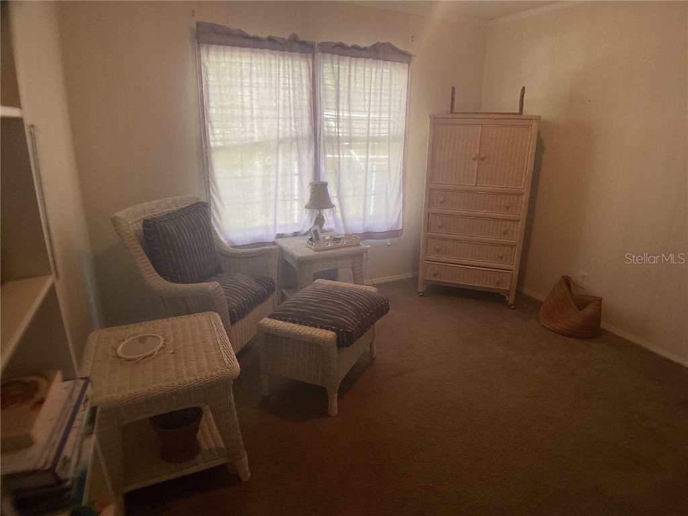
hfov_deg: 61.7
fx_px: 576
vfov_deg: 48.2
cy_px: 258
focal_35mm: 29
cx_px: 344
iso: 80
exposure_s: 1/60
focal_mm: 3
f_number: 1.8
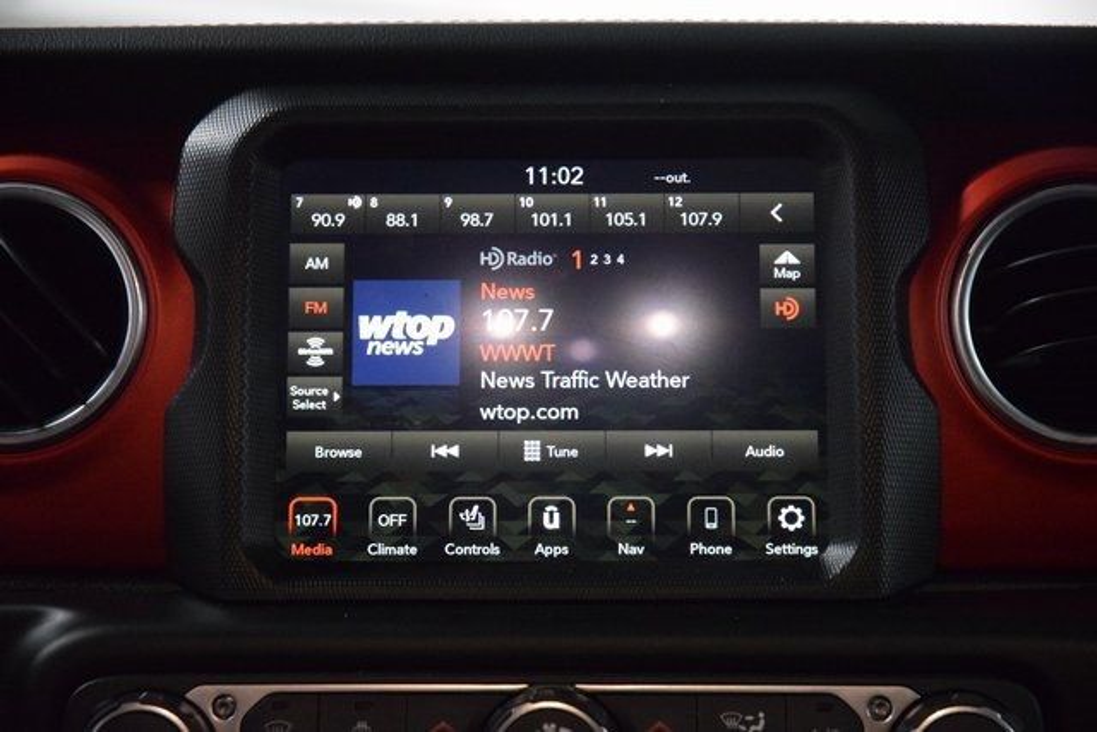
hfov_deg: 19.5
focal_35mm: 105
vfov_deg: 13.0
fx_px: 3200
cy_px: 366
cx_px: 548
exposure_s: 1/125
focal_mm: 70
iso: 6400
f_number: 4.5
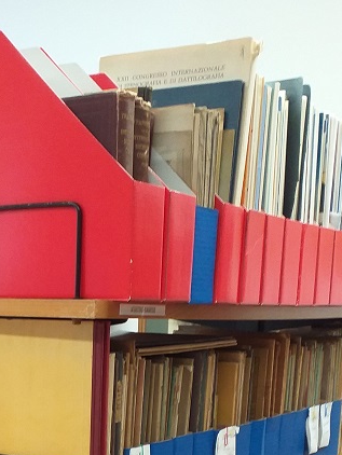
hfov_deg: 21.8
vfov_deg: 27.2
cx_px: 35
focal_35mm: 66
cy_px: 487
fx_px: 869
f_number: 1.9
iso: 160
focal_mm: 3.6
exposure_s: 1/50
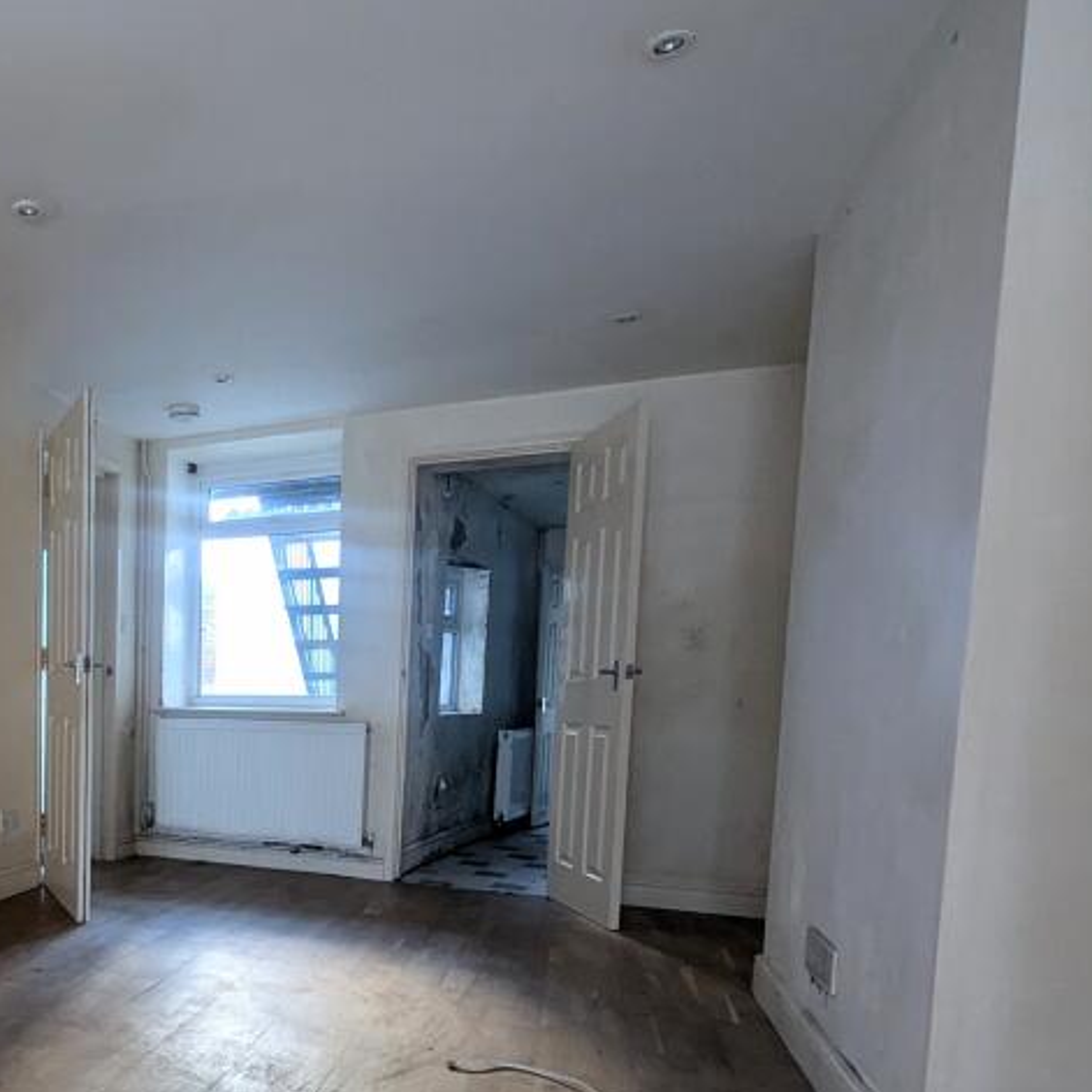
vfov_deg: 60.5
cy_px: 776
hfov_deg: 52.6
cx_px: 49
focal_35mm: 25
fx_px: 892
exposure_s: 1/27.3
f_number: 2.2
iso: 203
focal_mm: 1.95
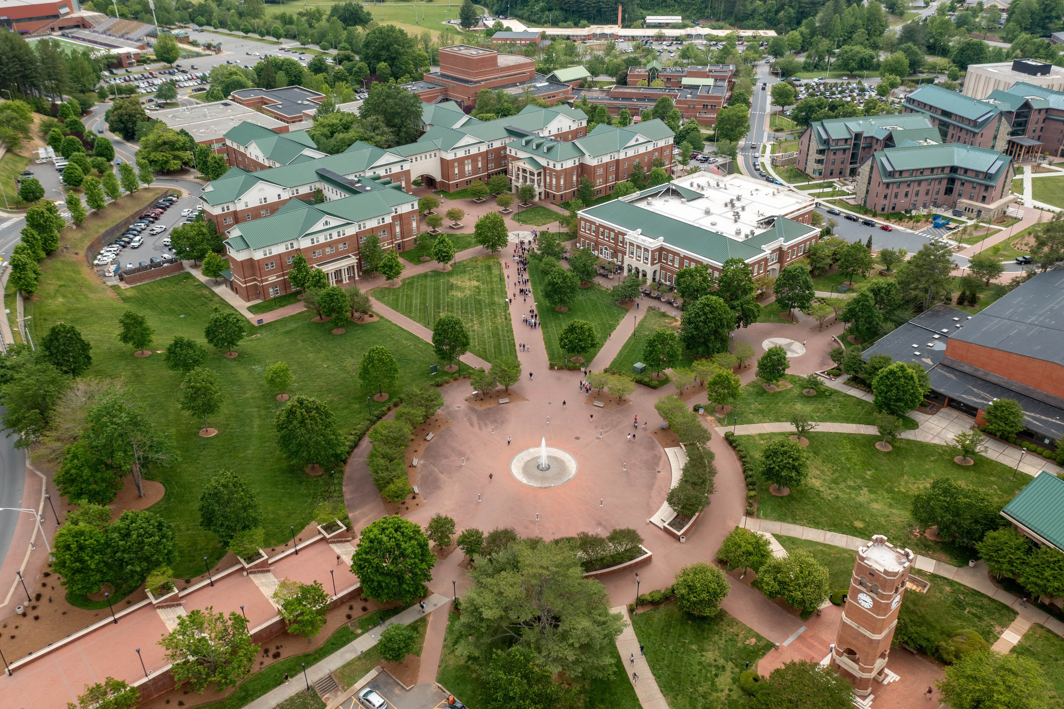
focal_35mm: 28
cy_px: 354
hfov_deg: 65.5
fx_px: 827
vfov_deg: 46.4
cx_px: 532
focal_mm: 10.26
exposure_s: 1/320
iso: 100
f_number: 4
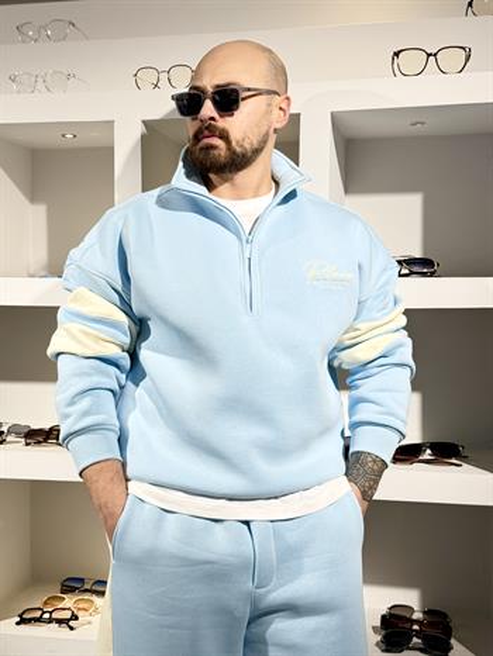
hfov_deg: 30.3
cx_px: 246
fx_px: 911
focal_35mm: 48
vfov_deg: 39.6
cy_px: 328
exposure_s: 1/100
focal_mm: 6.76
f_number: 1.78
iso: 50
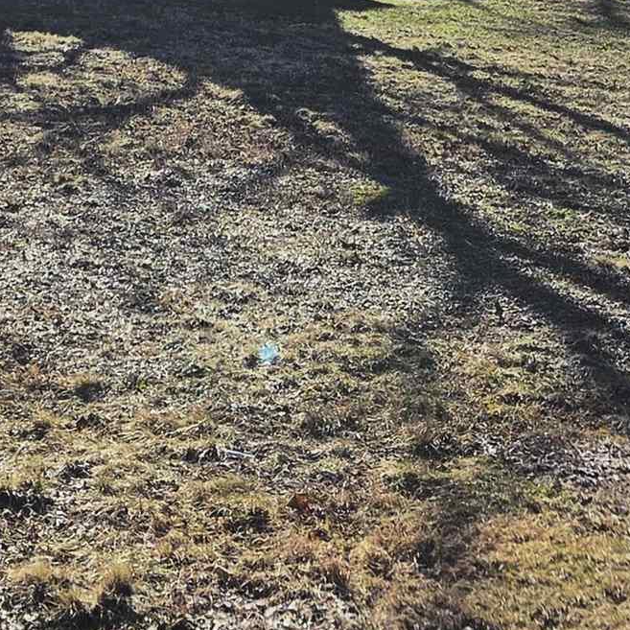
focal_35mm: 95
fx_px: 1956
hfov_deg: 18.0
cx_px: 58
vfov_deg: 16.3
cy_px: -378
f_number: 1.8
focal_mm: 5.4
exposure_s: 1/7734
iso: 64
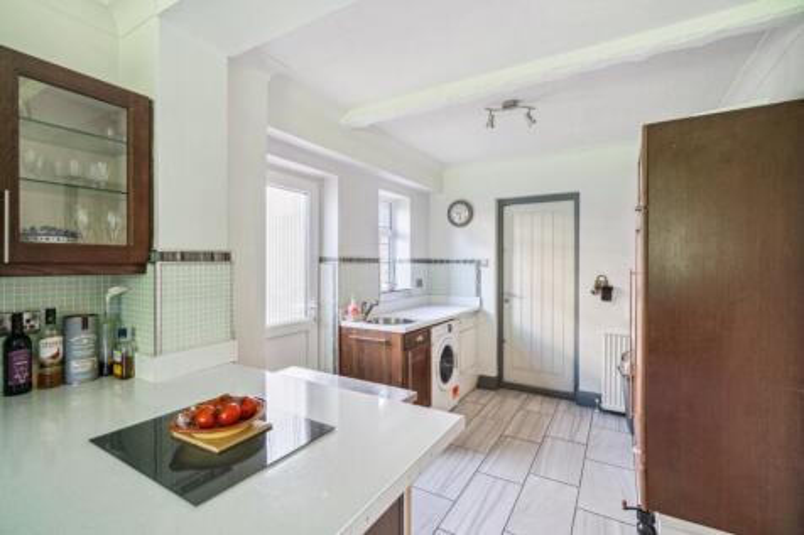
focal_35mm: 16
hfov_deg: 96.8
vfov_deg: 73.7
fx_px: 357
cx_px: 402
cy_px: 268
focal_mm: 16
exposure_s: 1/13
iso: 640
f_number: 4
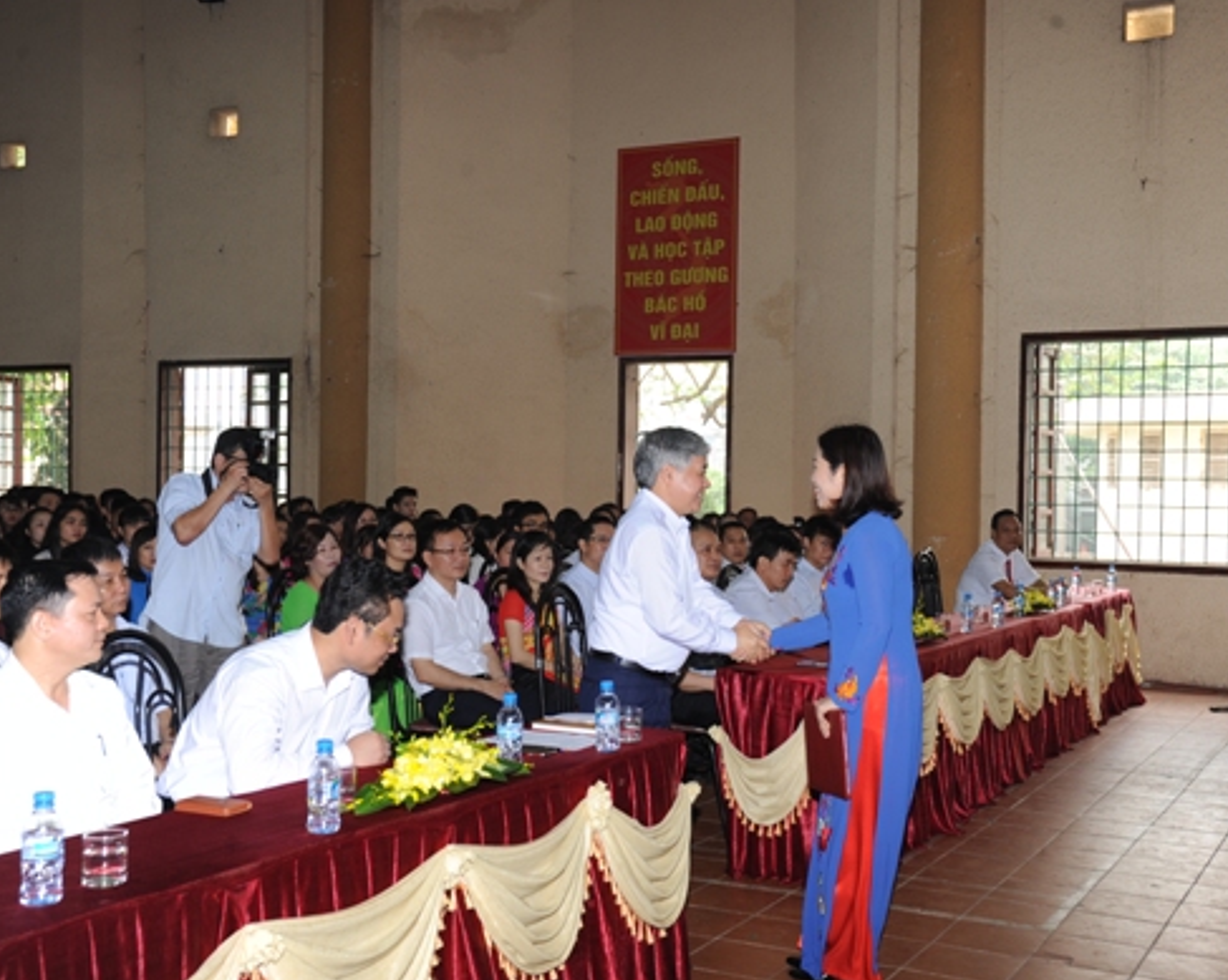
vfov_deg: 34.1
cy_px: 486
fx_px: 1598
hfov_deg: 42.0
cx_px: 647
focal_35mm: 44
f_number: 6.3
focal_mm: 38
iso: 400
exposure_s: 1/60
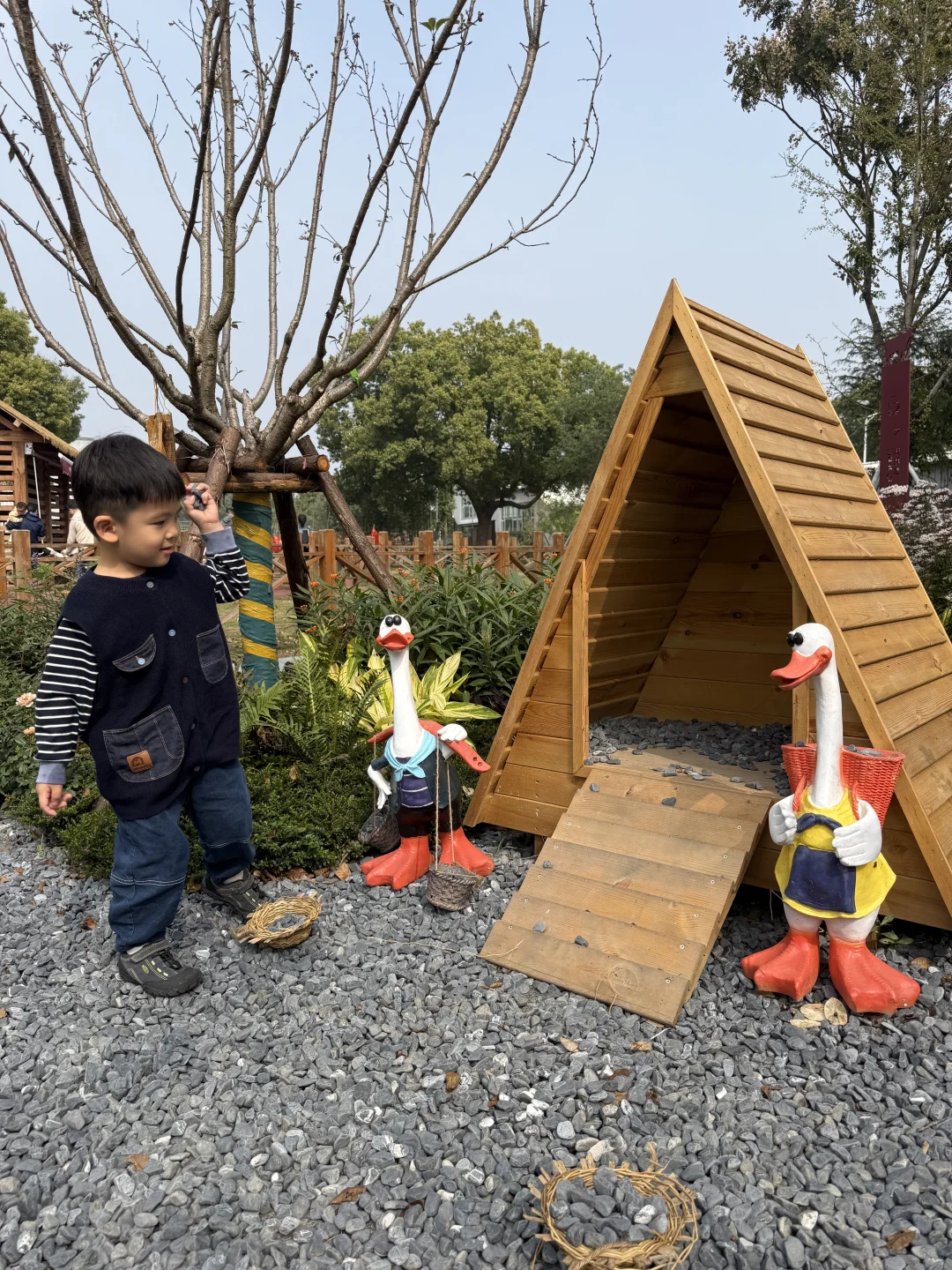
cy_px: 635
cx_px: 476
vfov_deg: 71.6
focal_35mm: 24
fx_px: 880
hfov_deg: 56.8
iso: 80
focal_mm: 6.76
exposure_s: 1/3279
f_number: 1.78
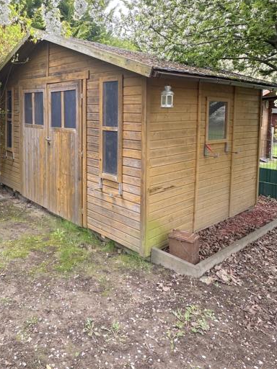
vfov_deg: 62.0
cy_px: 125
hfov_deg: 48.6
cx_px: 84
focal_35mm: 28
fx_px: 299
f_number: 2.2
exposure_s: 1/99
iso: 40
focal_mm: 2.22
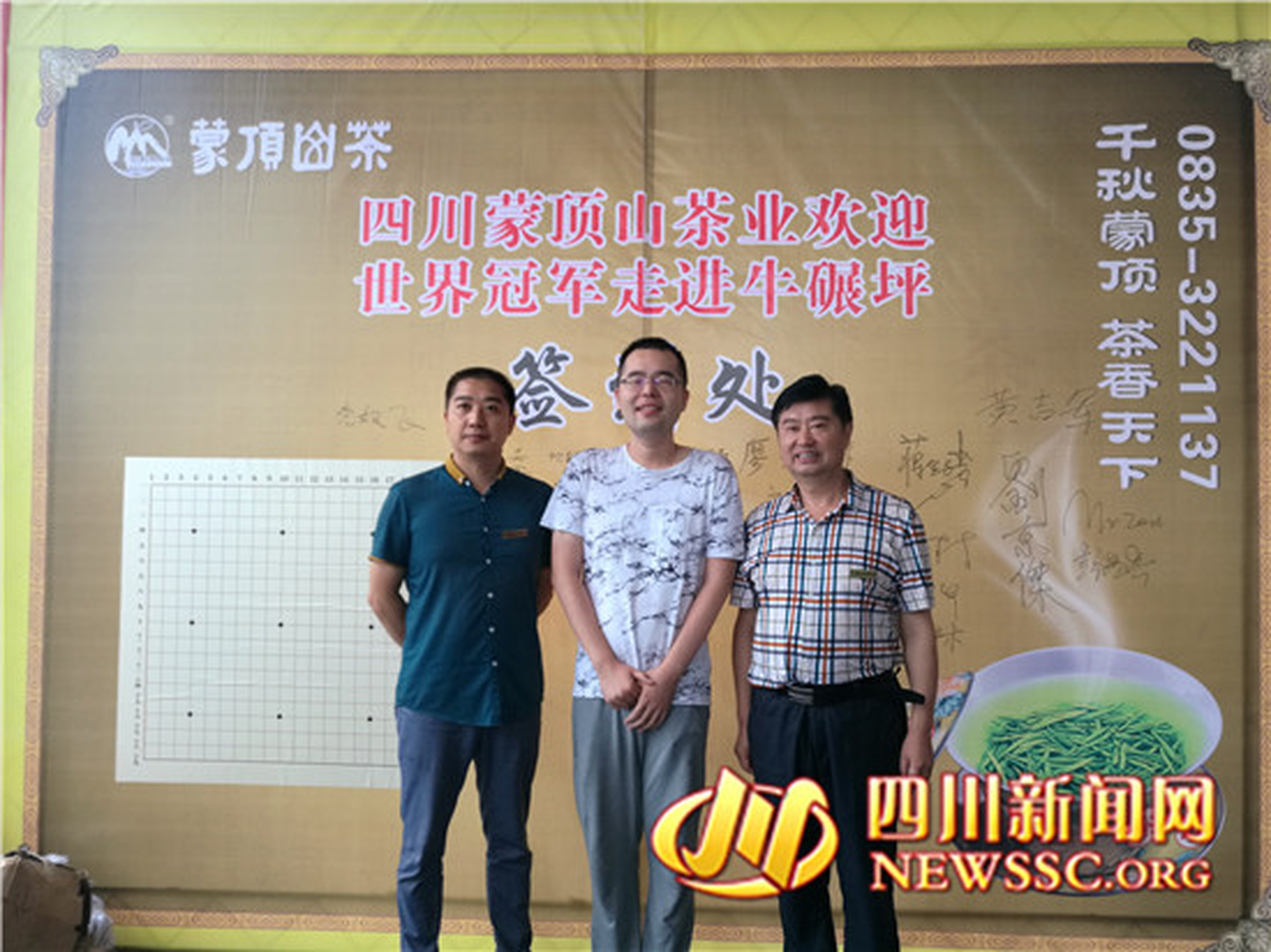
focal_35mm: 27
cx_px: 636
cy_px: 476
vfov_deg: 51.3
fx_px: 991
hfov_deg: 65.3
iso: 80
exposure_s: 1/33.3
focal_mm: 4.04
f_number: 2
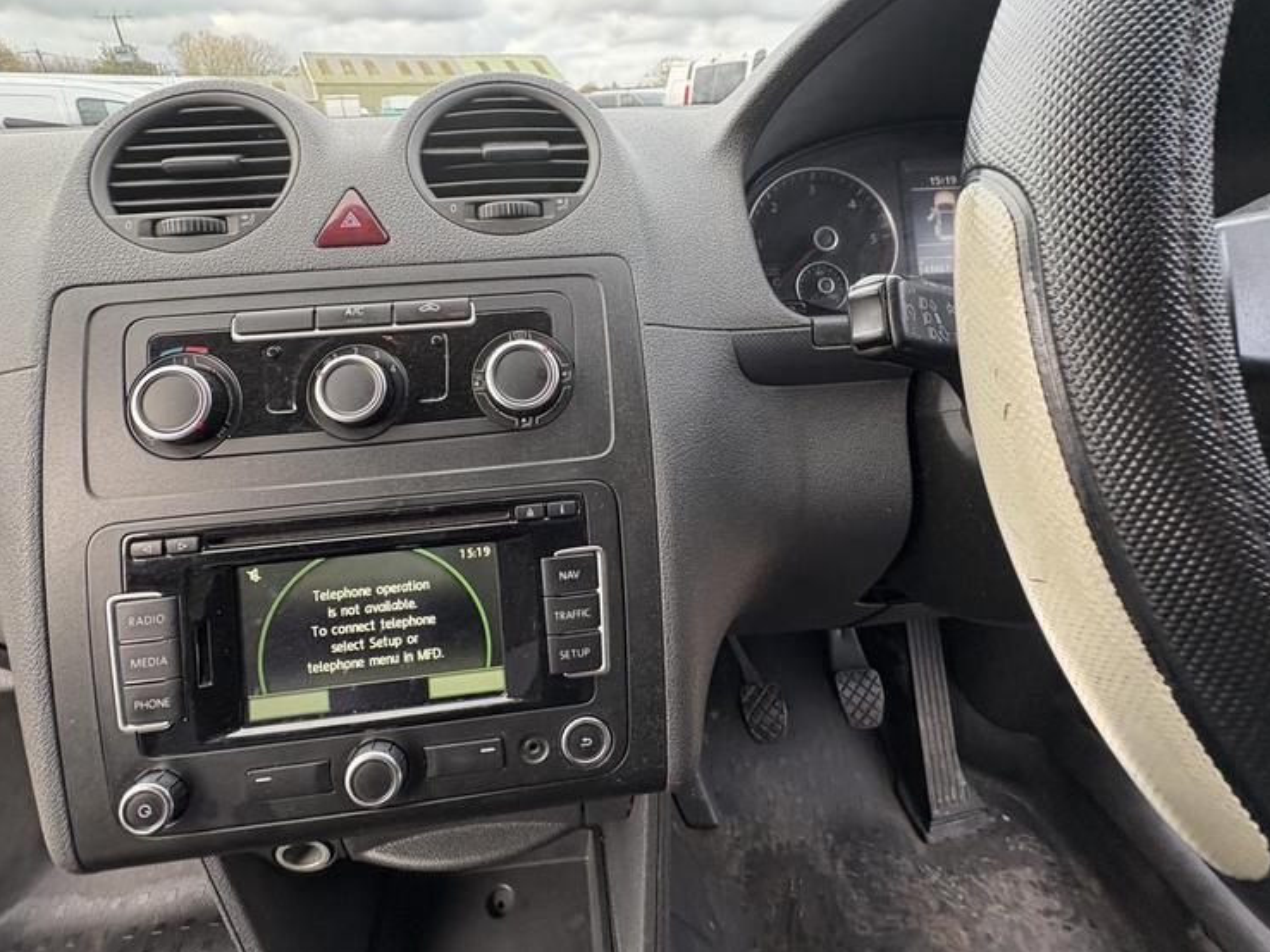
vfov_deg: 74.3
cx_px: 602
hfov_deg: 91.0
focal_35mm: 17
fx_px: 623
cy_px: 410
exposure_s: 1/87
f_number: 2.2
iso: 200
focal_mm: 2.22
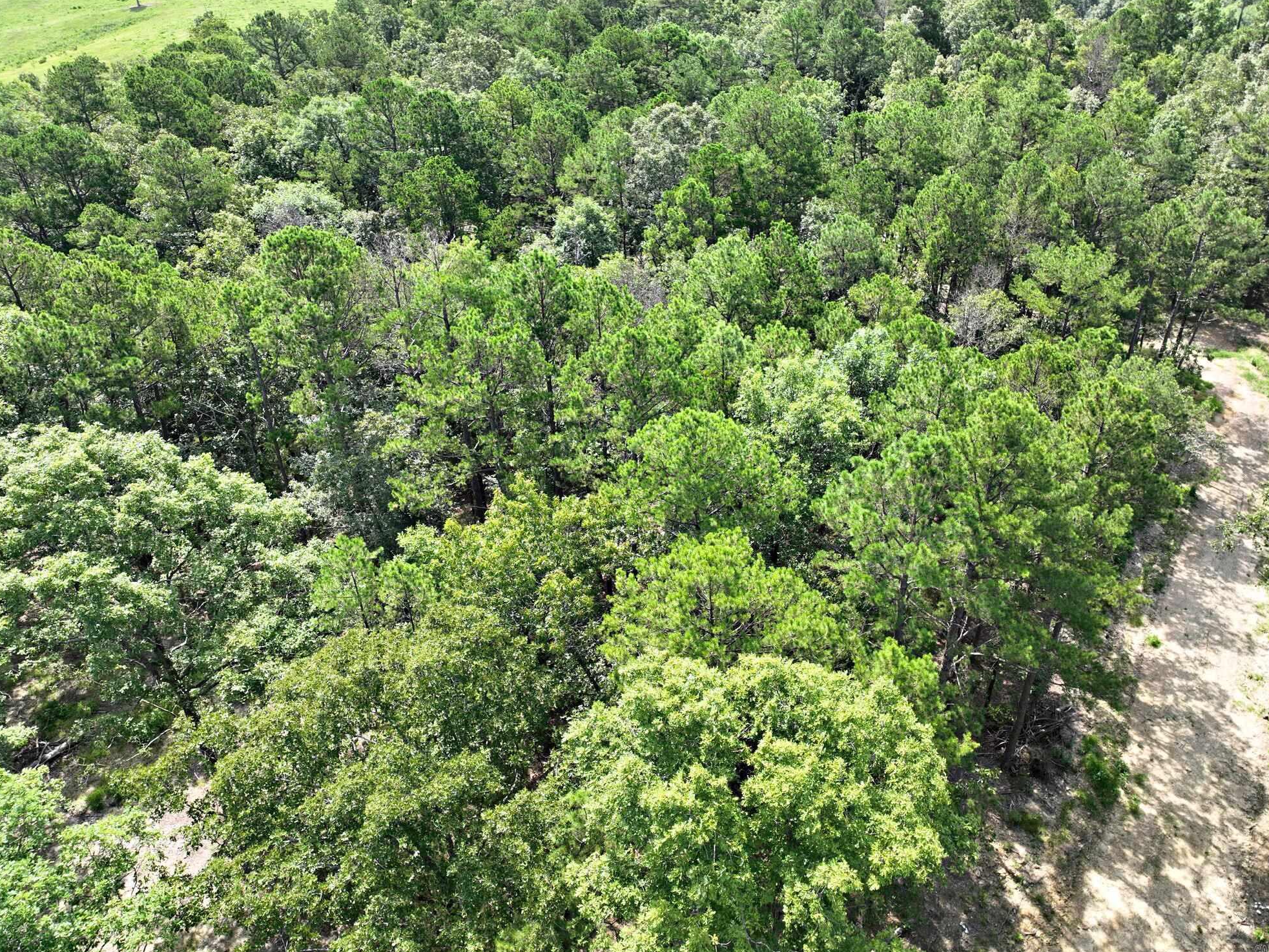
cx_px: 658
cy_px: 462
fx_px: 917
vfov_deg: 54.9
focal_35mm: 25
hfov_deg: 69.4
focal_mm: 12.29
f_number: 2.8
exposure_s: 1/50
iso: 100
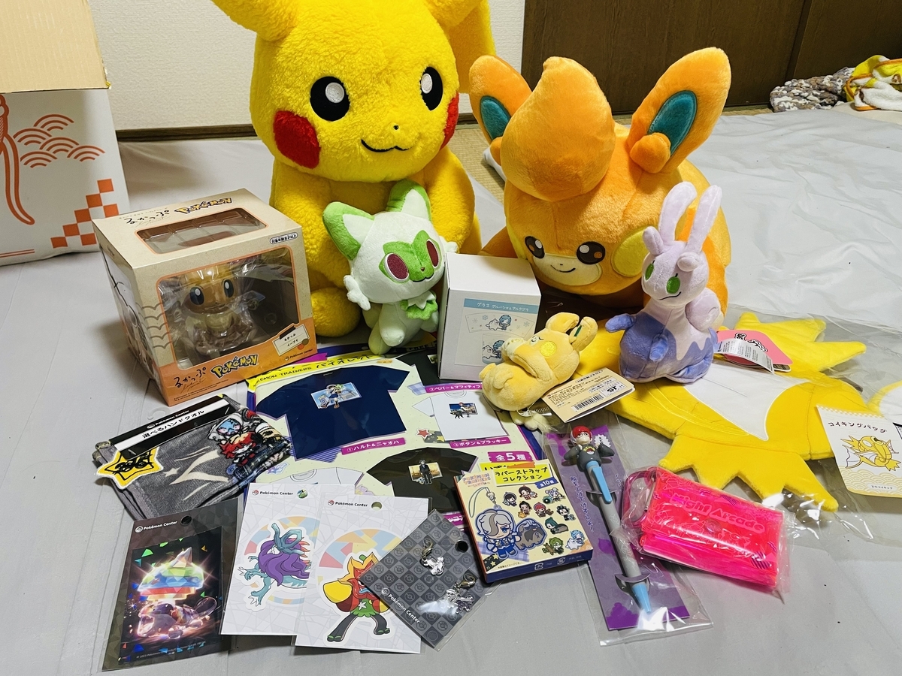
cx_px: 451
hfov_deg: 67.3
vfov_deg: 53.1
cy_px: 338
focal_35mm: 26
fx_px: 677
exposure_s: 1/83
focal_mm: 4.2
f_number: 1.6
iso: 125
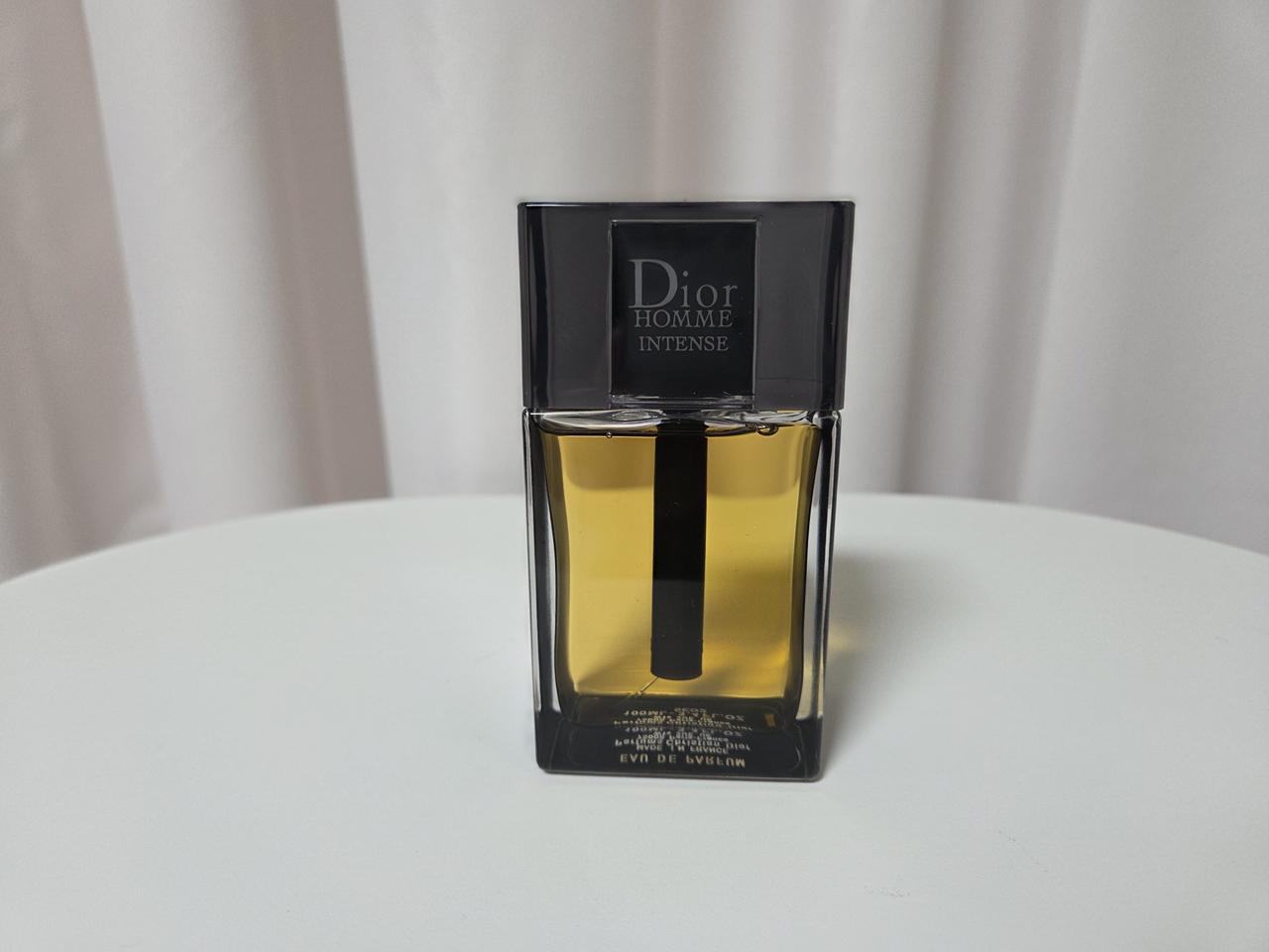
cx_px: 634
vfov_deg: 58.9
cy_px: 476
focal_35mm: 23
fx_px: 843
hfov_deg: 73.9
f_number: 1.8
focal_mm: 5.4
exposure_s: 1/120
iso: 200
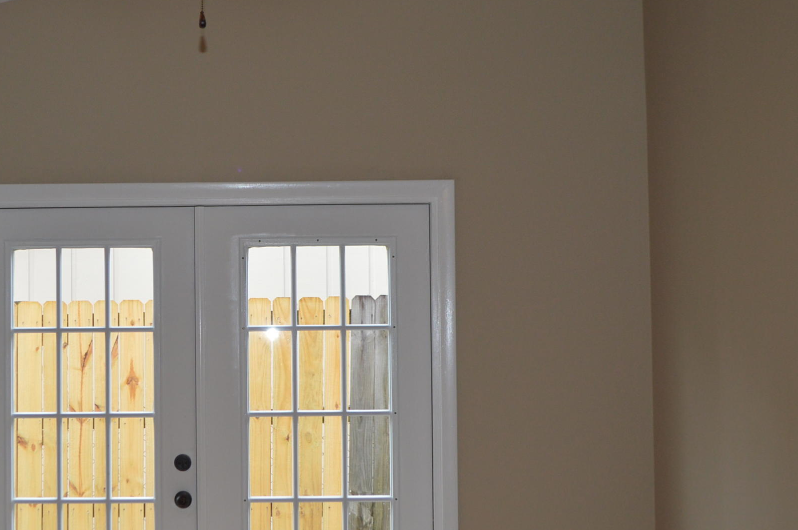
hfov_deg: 32.1
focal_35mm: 62
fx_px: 1373
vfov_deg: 21.9
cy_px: 271
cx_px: 256
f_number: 4
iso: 320
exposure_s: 1/125
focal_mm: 22
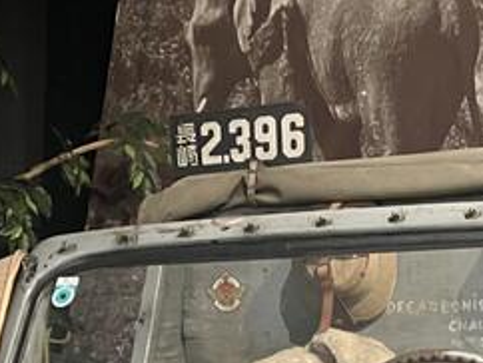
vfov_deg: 11.5
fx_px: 1662
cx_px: 152
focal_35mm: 119
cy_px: 671
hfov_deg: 16.5
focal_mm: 3.99
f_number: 1.8
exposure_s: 1/33
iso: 250
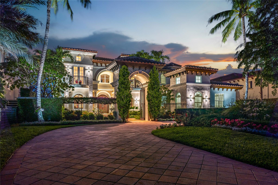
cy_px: 92
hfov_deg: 73.7
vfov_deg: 53.1
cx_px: 139
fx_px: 185
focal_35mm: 24
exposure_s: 1.6
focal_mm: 24
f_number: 9
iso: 100
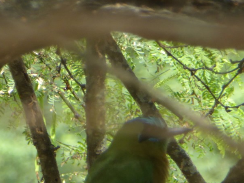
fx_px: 12730
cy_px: 207
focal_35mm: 1806
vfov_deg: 0.8
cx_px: 90
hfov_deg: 1.1
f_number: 6.3
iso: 160
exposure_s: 1/125
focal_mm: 121.5
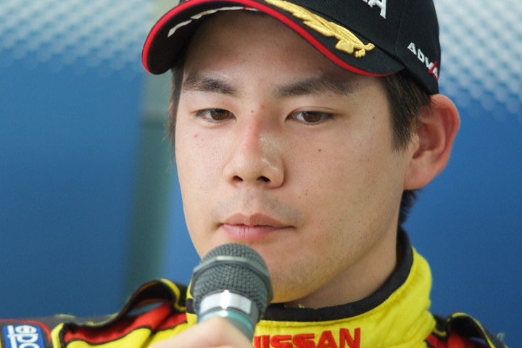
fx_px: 3915
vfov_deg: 5.1
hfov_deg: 7.6
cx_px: 261
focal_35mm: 270
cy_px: 174
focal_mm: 180
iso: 1250
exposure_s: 1/125
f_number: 2.8
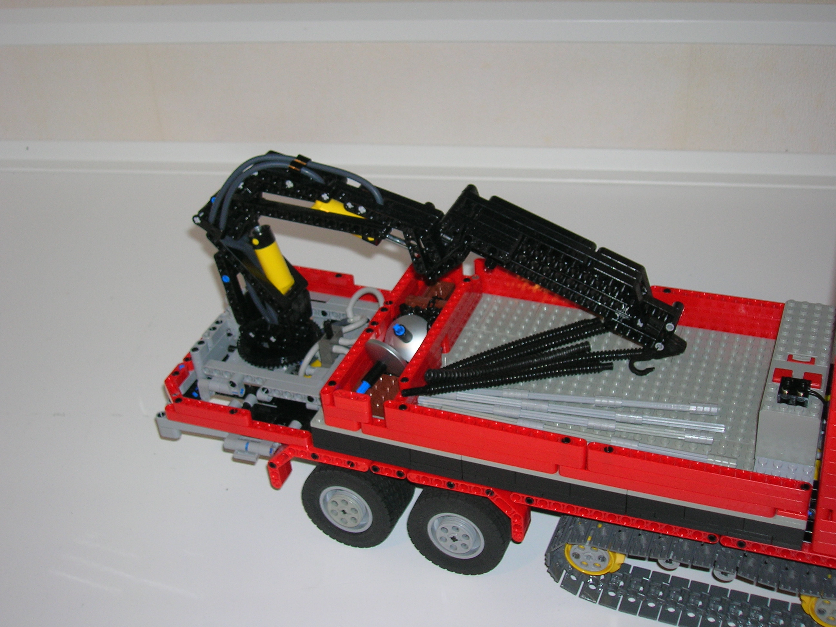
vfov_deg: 31.5
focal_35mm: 46
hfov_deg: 41.2
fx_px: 1111
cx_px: 418
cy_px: 314
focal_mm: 7.7
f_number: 3.2
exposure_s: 1/60.1
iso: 50
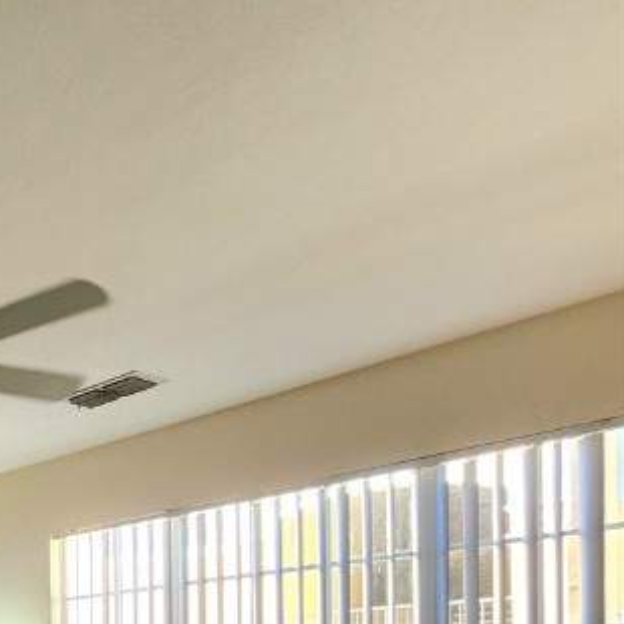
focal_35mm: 38
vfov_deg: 35.7
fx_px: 775
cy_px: 723
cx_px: -401
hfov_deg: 25.6
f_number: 2.2
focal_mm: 2.2
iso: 100
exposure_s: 1/60.2
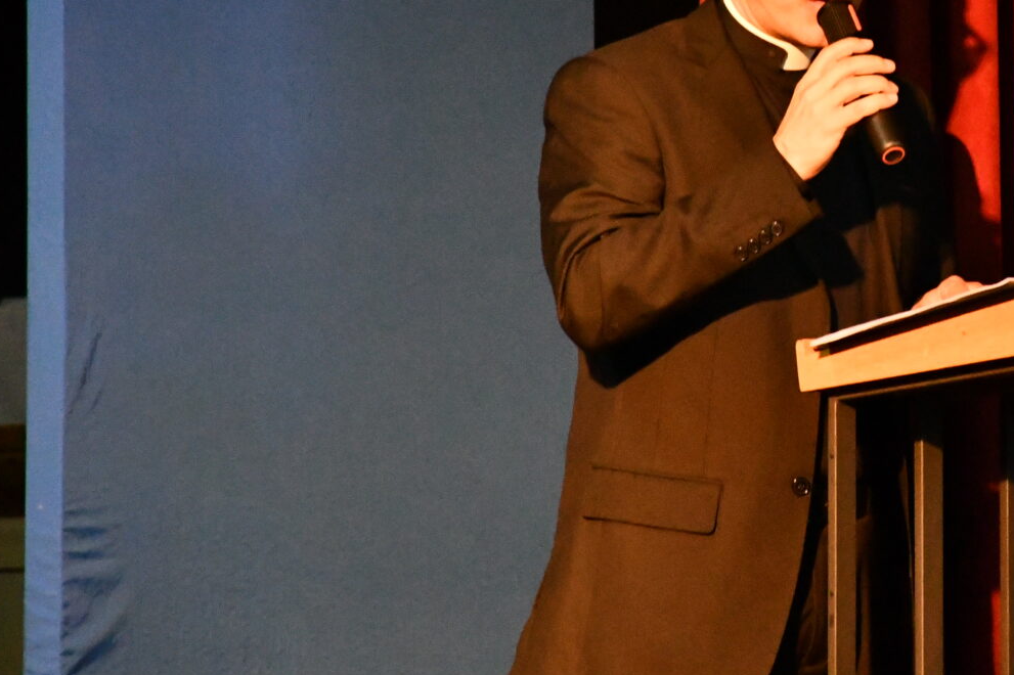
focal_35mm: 407
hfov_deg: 5.1
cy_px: 147
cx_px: 888
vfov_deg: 3.4
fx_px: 11459
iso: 12800
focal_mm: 140
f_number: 5.6
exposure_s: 1/200
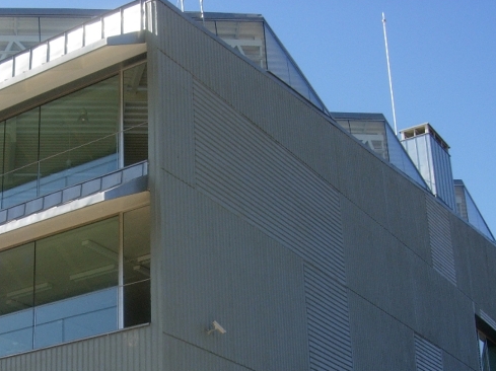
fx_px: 1002
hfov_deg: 27.3
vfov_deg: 20.5
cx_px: 99
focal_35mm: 70
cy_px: 339
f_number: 4.8
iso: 64
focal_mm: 7.8
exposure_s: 1/373
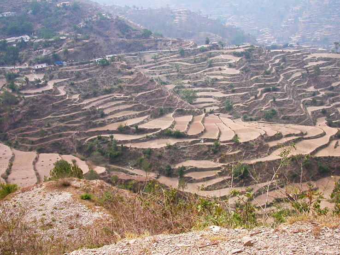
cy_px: 128
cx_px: 170
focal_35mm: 37
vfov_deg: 38.6
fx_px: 363
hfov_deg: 50.2
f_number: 4.5
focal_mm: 5.6
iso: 100
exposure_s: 1/321
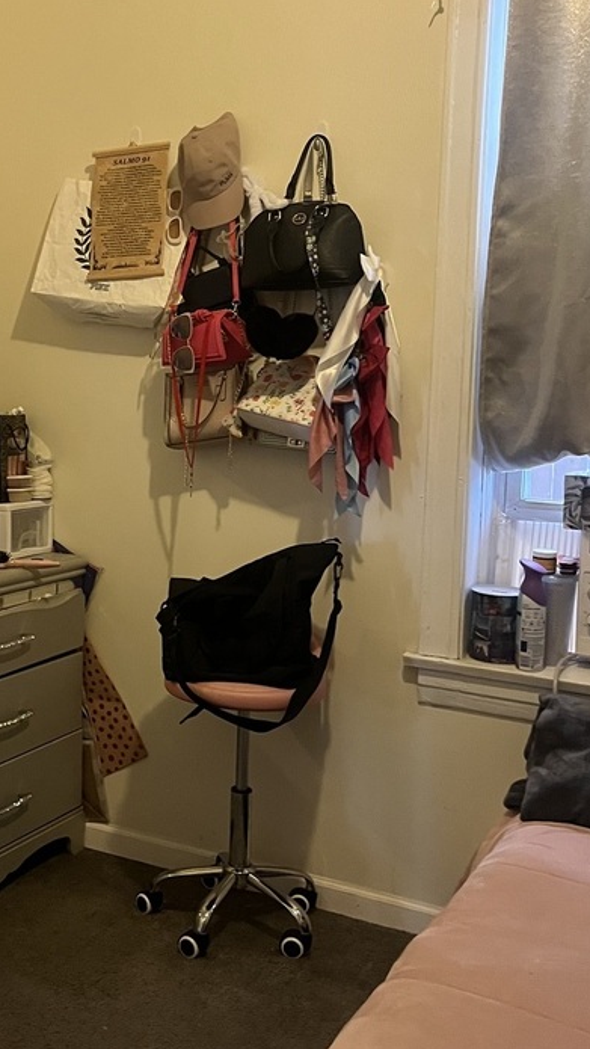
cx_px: 53
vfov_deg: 46.3
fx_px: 1224
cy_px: 469
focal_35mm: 44
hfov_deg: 26.2
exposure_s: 1/30
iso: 500
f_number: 1.6
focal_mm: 5.1
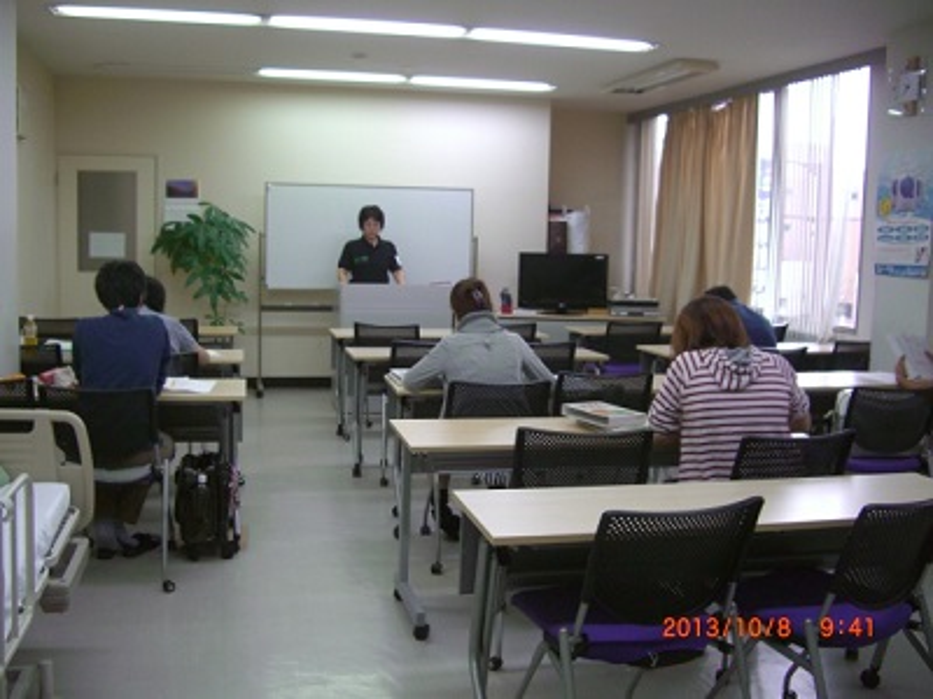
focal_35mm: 38
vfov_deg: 37.7
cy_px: 350
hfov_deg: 49.0
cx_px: 466
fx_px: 1024
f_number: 2.8
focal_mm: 7.9
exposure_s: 1/80
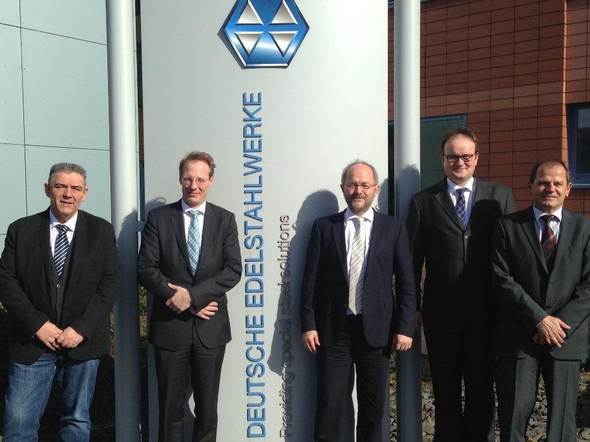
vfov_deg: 42.9
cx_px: 295
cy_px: 221
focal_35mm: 33
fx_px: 562
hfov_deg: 55.4
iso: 50
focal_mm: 4.13
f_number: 2.4
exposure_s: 1/1869
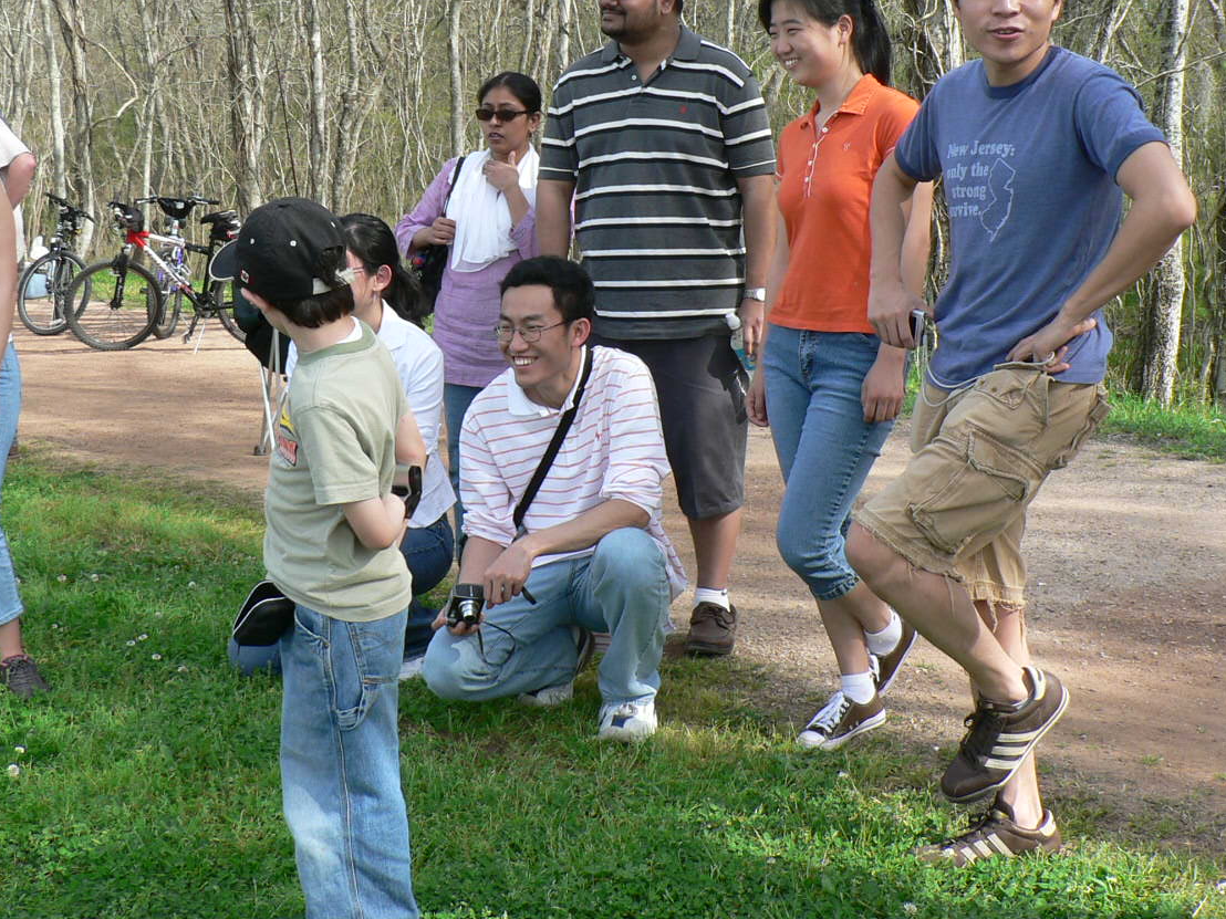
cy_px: 273
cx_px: 488
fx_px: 1842
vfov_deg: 27.8
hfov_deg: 36.7
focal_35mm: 52
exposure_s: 1/250
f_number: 4
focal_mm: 6
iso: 80
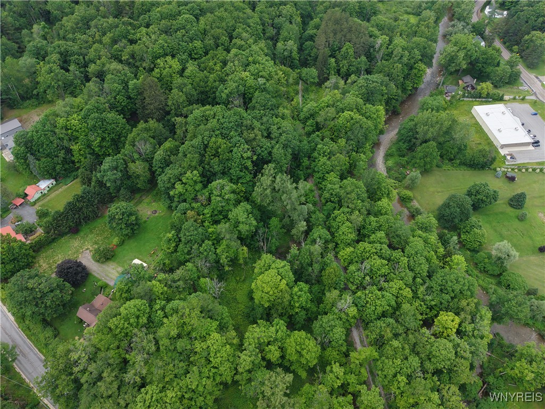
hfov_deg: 71.6
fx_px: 378
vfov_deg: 56.8
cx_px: 272
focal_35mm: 24
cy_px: 204
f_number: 1.8
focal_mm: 8.67
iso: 100
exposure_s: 1/800
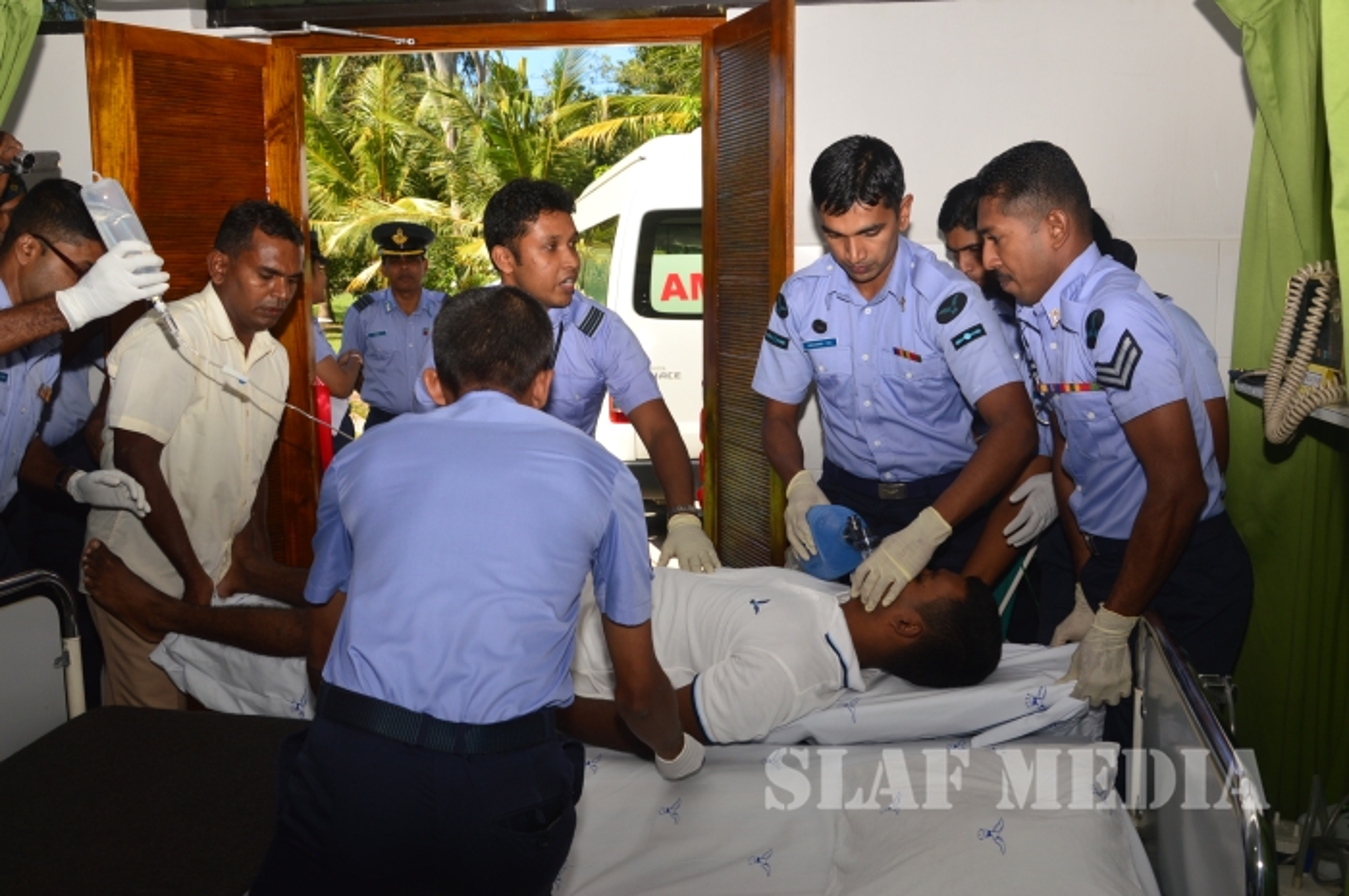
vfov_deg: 36.8
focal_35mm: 36
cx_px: 674
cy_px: 448
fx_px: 1347
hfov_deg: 53.2
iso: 100
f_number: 8
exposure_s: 1/125
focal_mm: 24
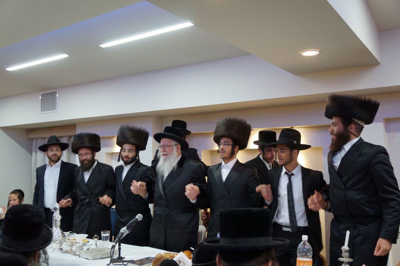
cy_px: 133
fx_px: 383
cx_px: 200
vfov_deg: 38.3
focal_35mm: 34
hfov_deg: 55.2
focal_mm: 23
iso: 640
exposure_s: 1/60
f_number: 4
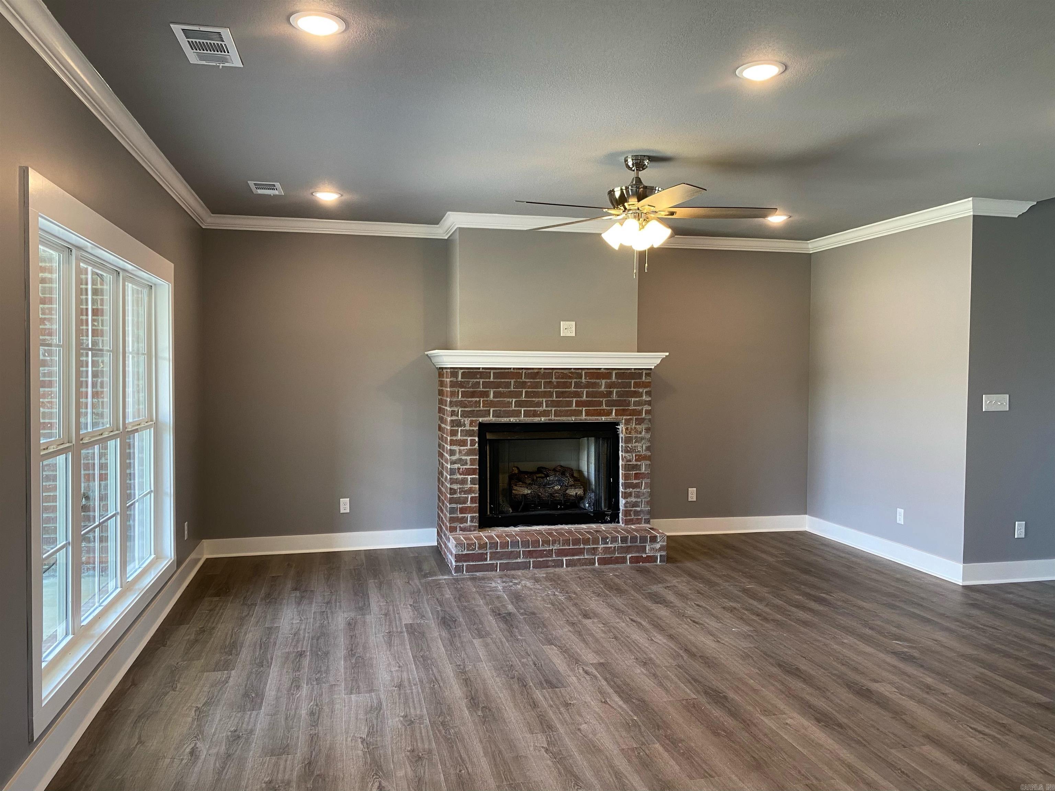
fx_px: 792
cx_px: 528
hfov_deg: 67.3
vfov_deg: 53.1
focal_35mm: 26
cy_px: 396
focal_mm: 4.25
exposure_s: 1/60
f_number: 1.8
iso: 80
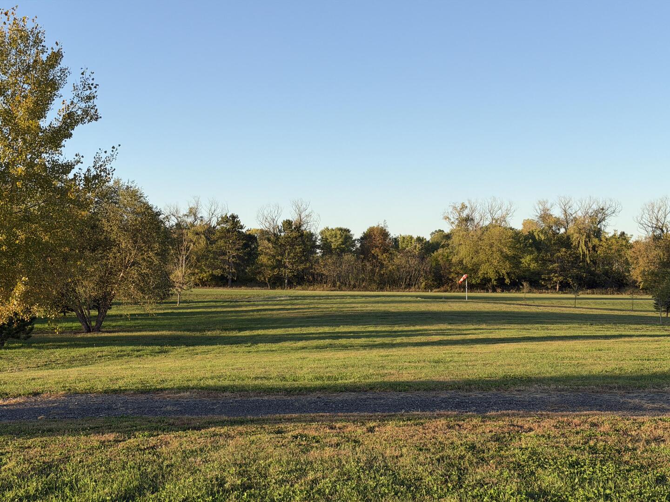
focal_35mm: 48
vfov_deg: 30.3
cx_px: 335
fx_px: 929
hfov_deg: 39.7
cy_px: 251
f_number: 1.78
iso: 64
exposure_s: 1/1980
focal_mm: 6.76
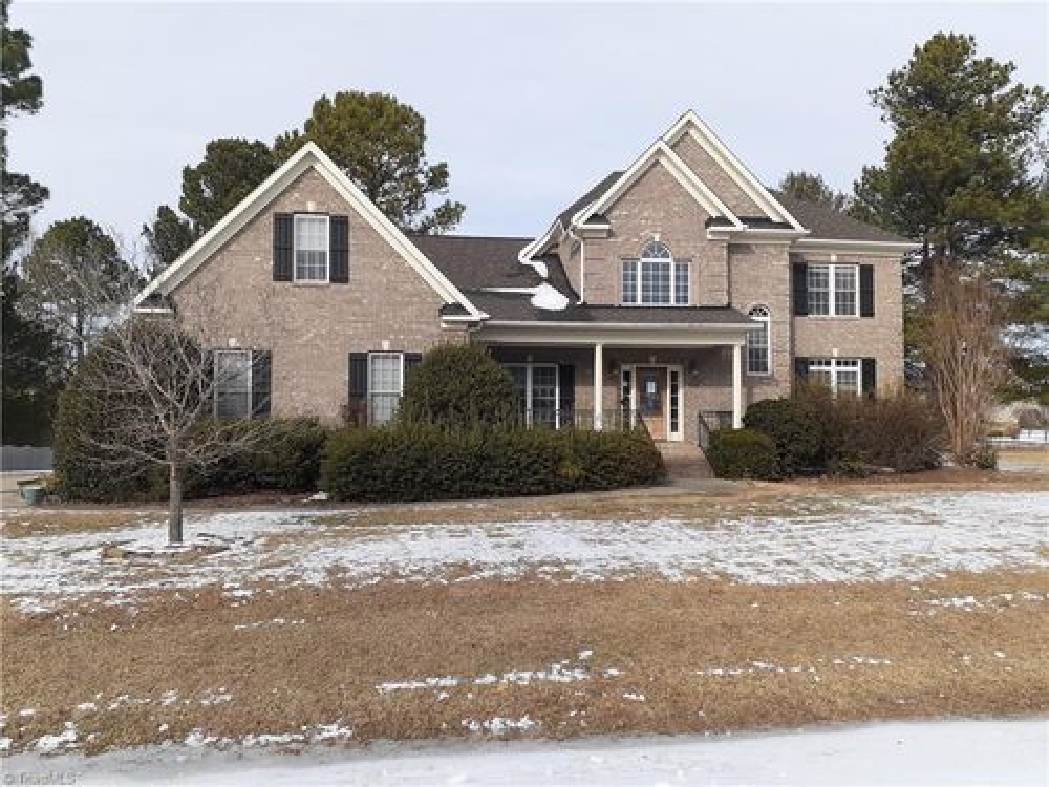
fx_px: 818
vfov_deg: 51.4
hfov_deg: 65.3
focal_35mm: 27
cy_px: 394
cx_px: 524
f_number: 1.9
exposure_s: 1/1490
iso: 40
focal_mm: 3.6
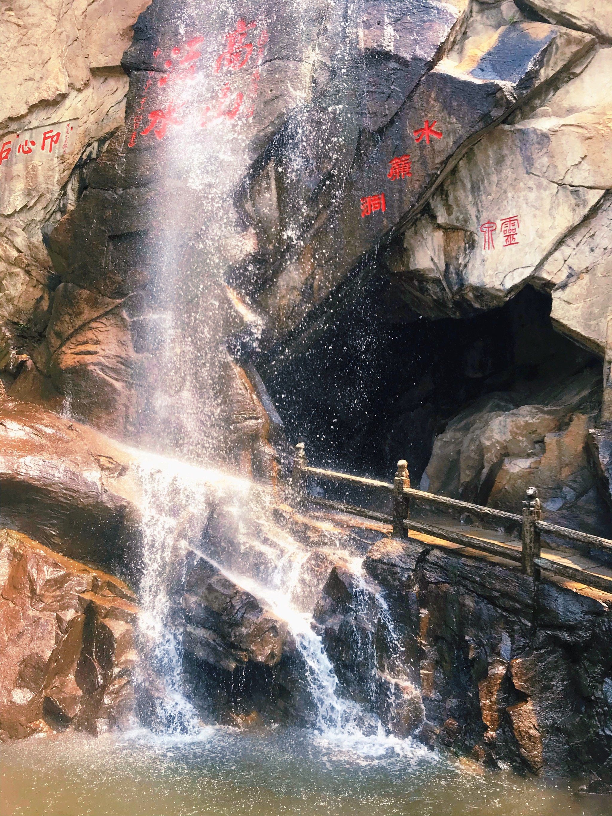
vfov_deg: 63.4
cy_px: 408
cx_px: 306
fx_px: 660
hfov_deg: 49.8
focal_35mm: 28
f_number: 1.8
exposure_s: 1/467
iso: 20
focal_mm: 3.99
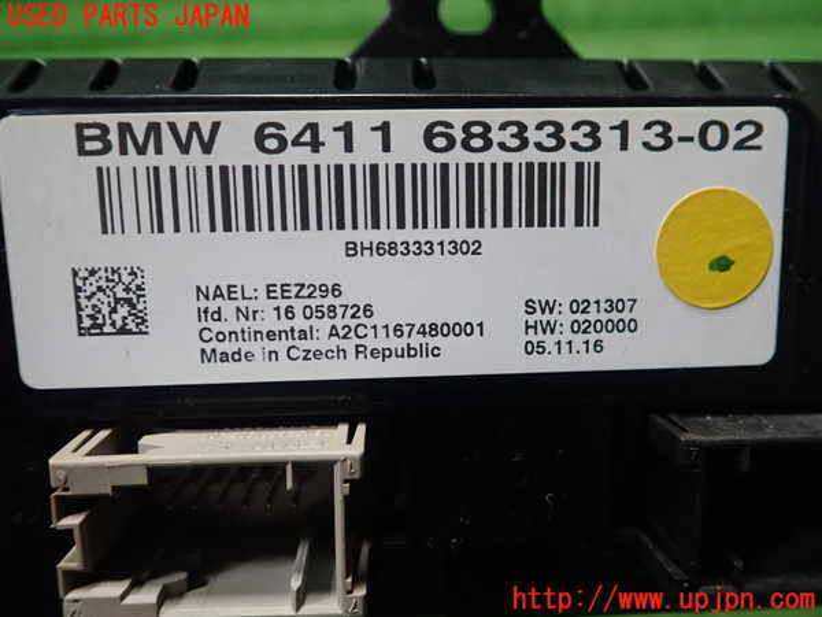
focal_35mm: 30
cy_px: 308
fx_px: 712
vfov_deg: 46.8
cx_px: 411
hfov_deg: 60.0
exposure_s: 1/125
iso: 320
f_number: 2.3
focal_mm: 5.5
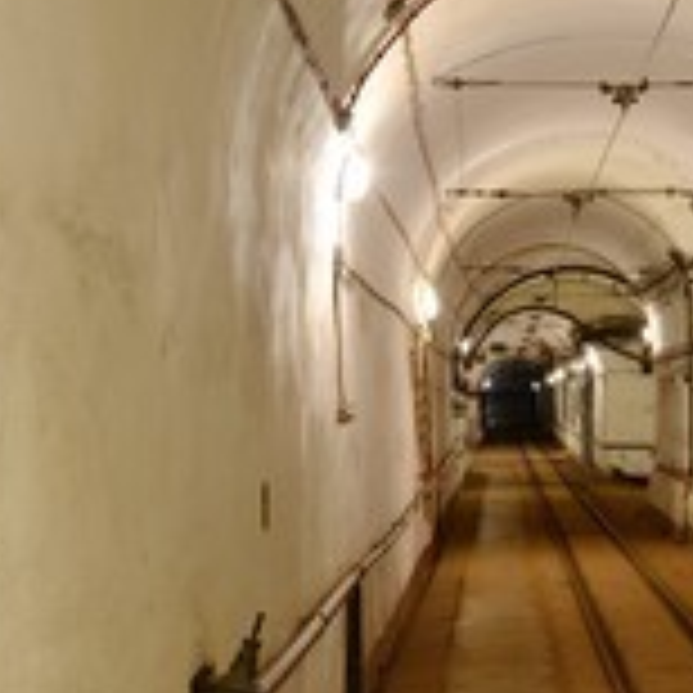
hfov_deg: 20.6
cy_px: 414
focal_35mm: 79
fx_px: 1789
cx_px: 806
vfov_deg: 21.9
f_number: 5
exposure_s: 1/4
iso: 1600
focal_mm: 34
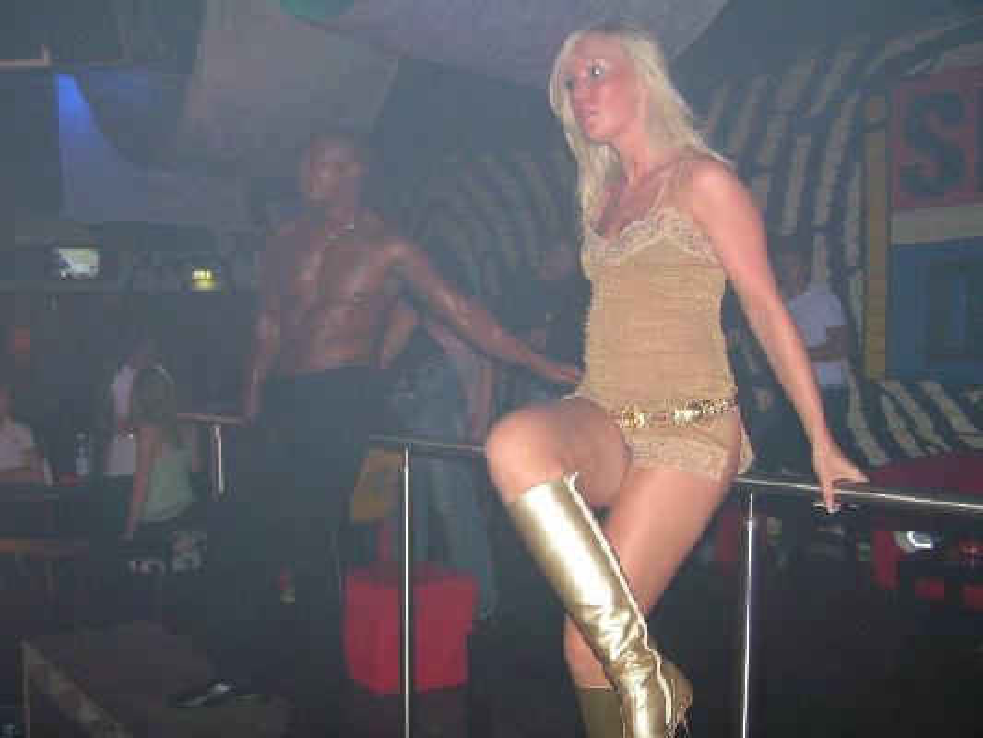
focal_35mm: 38
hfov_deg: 49.0
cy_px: 369
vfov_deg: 37.7
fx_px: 1079
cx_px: 492
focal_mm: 6.3
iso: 200
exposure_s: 1/40
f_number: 2.8
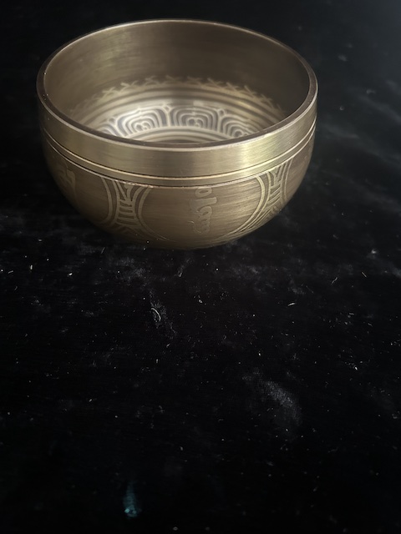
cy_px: 267
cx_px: 200
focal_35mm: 26
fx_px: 402
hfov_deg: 53.1
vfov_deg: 67.3
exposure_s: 1/30
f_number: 1.5
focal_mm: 5.7
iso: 1000
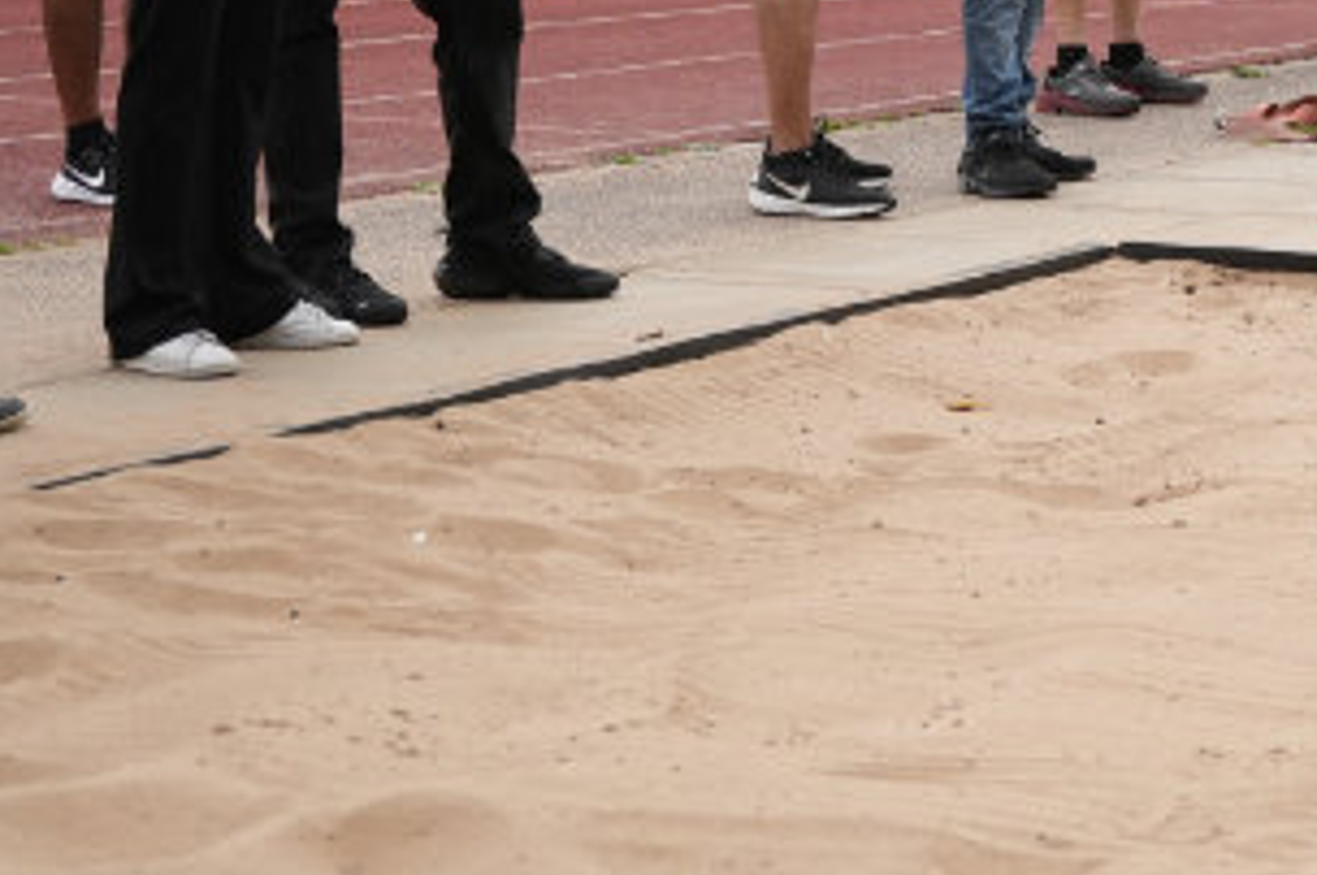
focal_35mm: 111
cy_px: -249
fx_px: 4056
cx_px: 1508
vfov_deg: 12.0
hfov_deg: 17.7
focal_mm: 33
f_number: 2.8
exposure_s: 1/2000
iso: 250
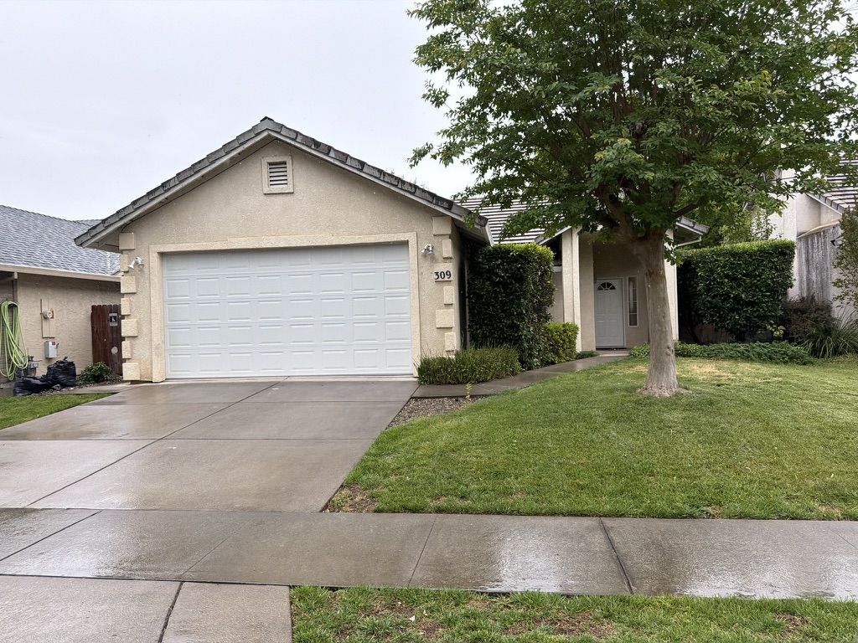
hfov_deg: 71.6
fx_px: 595
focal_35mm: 24
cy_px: 322
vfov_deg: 56.8
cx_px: 429
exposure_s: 1/2370
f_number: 1.78
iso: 400
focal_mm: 6.76
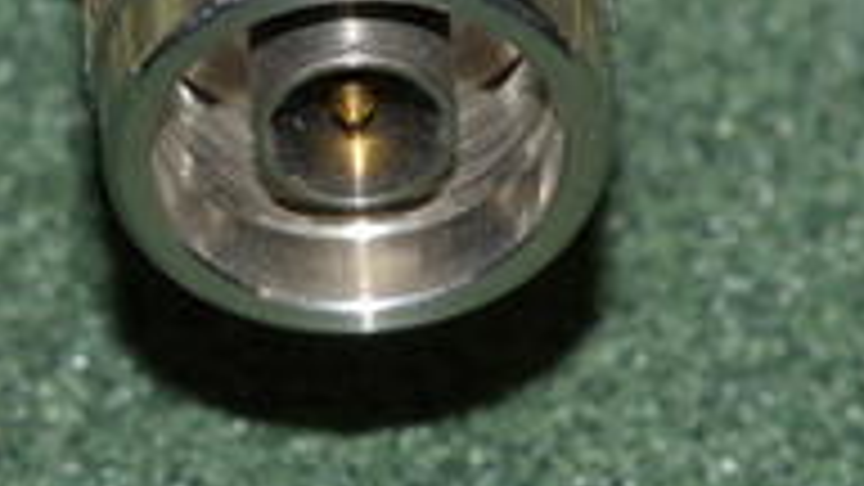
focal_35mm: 634
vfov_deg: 1.9
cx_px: 306
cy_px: 202
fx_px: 14525
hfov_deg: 3.4
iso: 400
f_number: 14
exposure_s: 1/40
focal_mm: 140
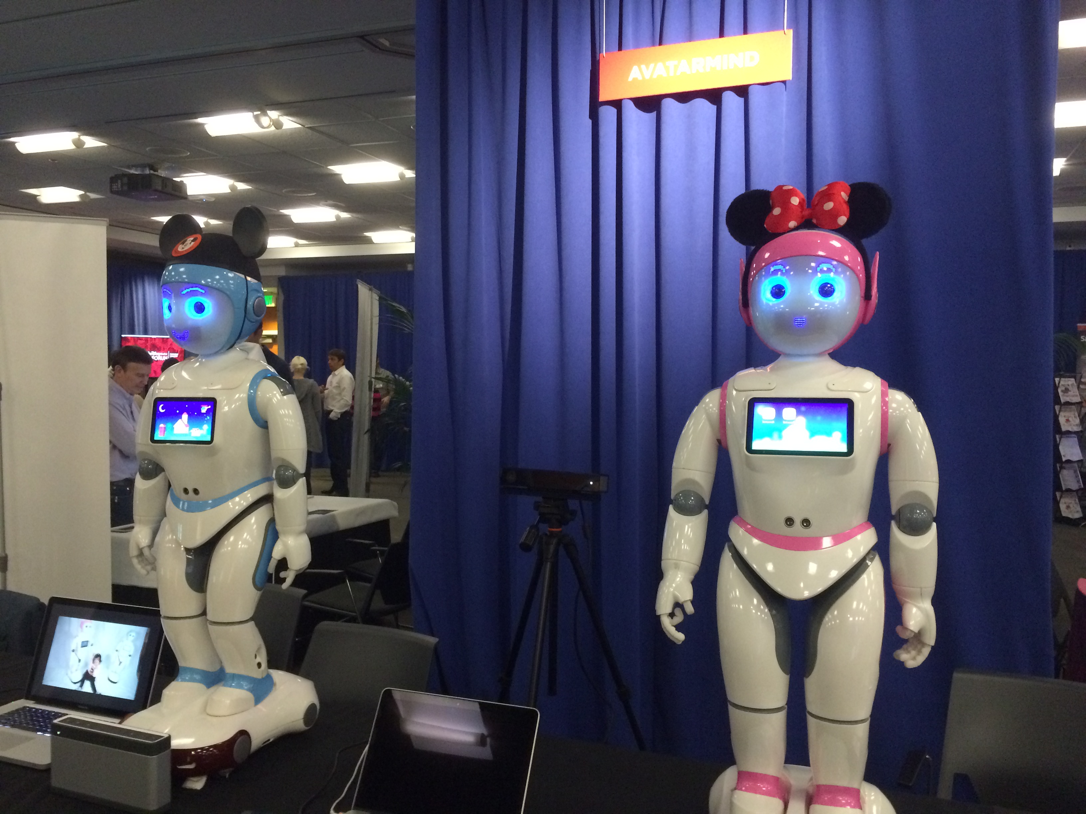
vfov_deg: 48.2
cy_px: 407
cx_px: 543
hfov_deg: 61.7
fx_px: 910
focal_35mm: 29
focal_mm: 4.15
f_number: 2.2
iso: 320
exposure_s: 1/17
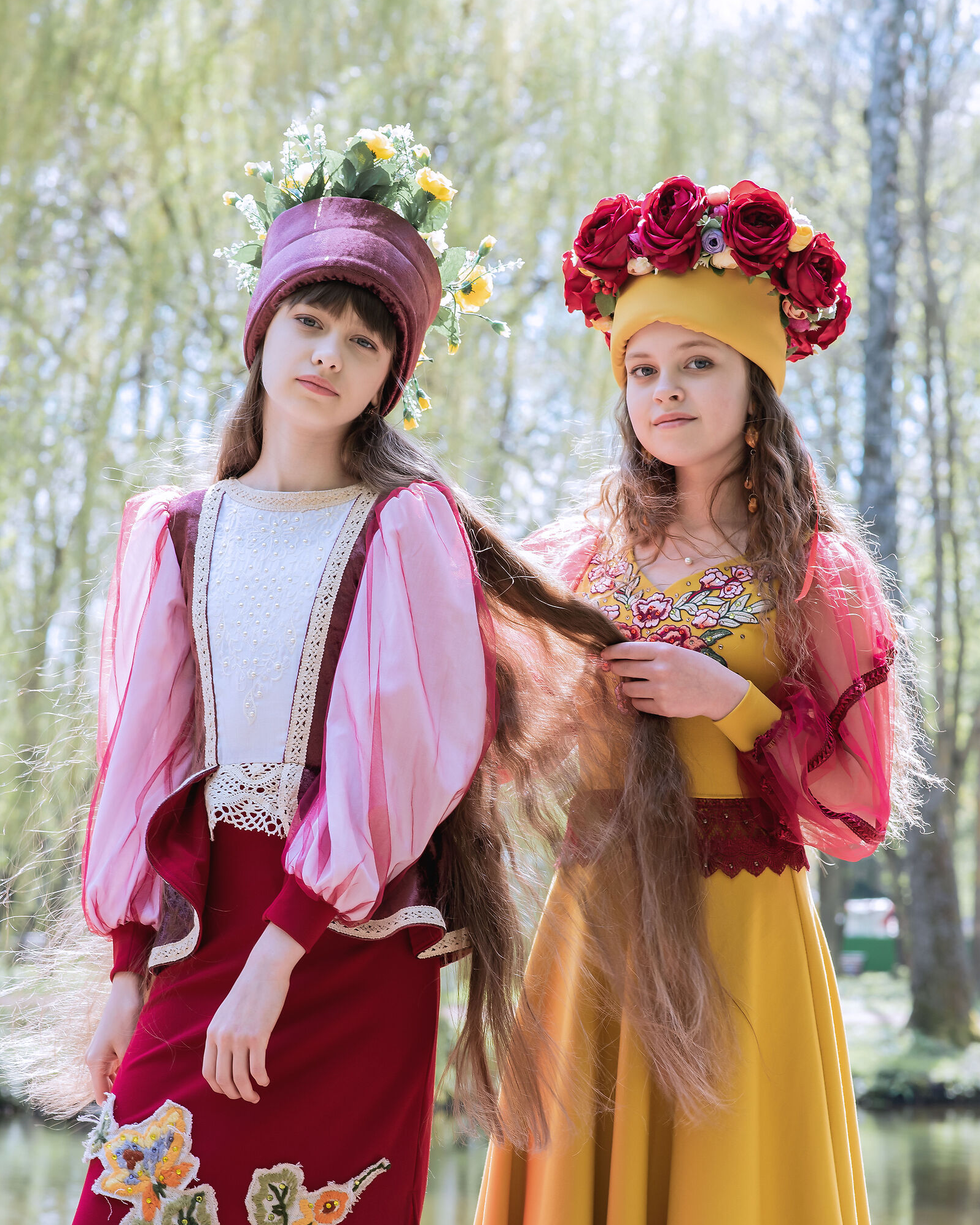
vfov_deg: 19.9
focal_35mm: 96
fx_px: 3481
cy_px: 728
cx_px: 491
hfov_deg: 16.0
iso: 250
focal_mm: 85
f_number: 7.1
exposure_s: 1/100
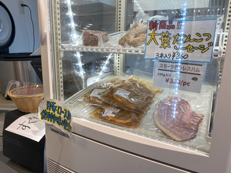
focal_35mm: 26
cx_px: 116
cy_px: 86
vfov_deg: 53.1
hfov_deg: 67.3
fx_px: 174
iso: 50
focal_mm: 4.25
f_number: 1.8
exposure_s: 1/100
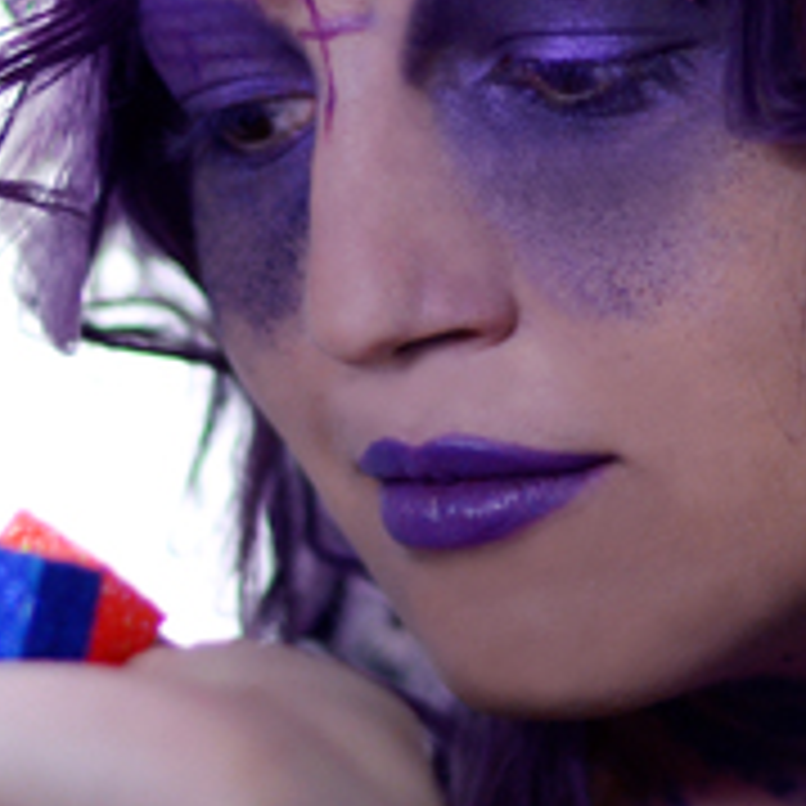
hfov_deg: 7.7
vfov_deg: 7.7
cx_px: 446
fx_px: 5980
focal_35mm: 227
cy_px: 198
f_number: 1.4
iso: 800
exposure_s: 1/500
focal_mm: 50
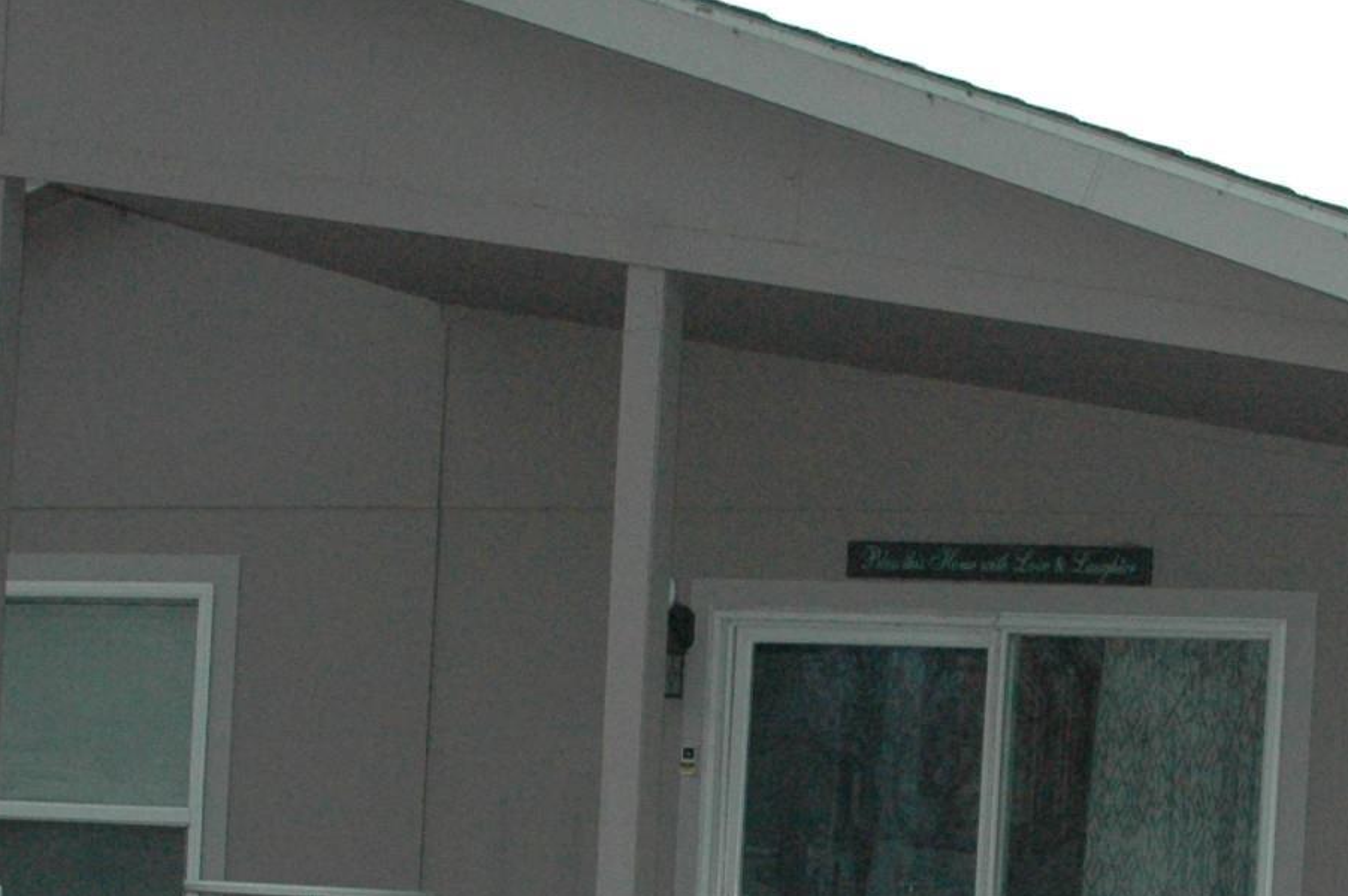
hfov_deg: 18.6
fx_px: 4116
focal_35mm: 110
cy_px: 987
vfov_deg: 12.2
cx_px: 832
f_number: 8
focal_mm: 22
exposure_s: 1/500
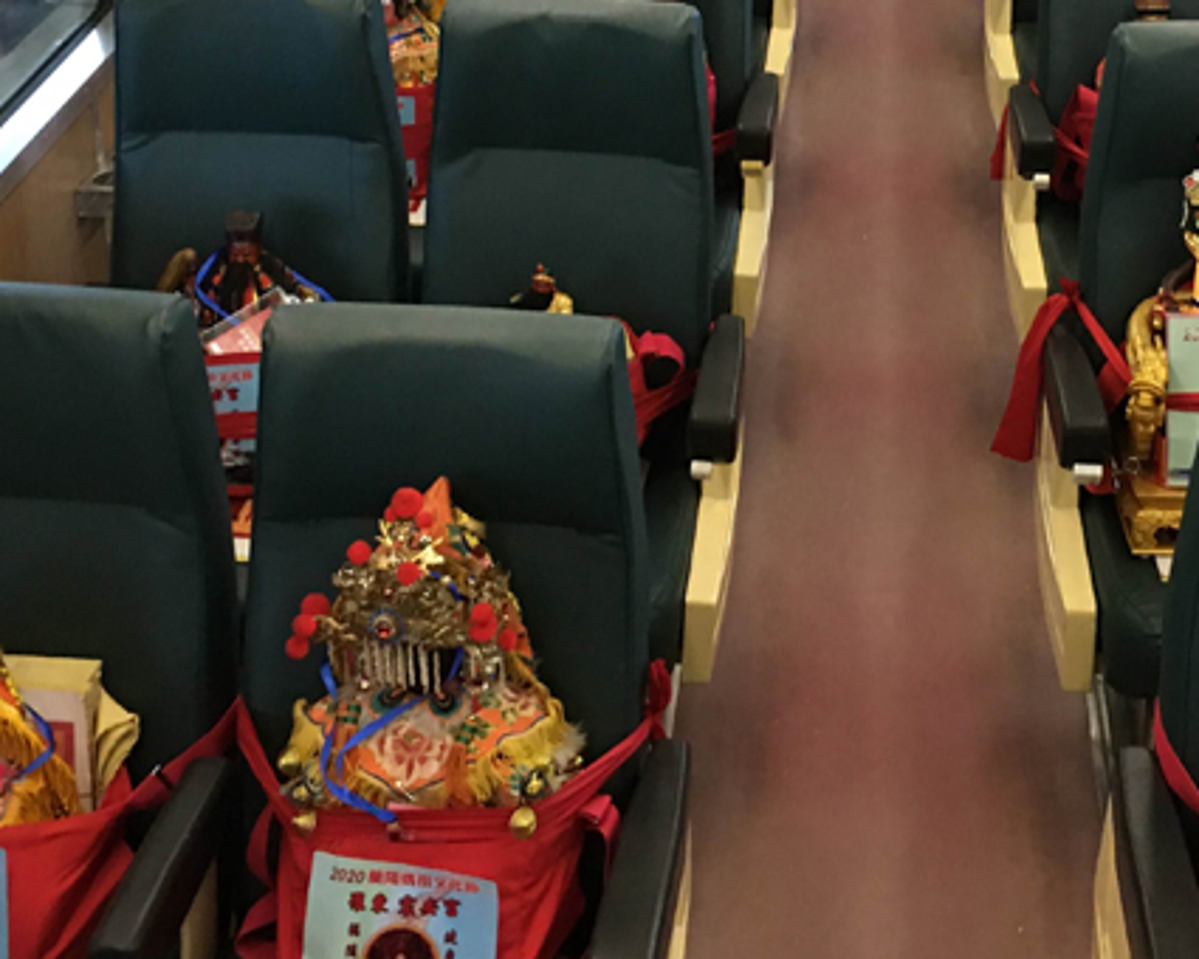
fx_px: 2129
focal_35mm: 60
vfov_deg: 24.7
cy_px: 123
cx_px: 838
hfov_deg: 31.1
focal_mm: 4.15
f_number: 2.2
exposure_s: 1/15
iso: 100
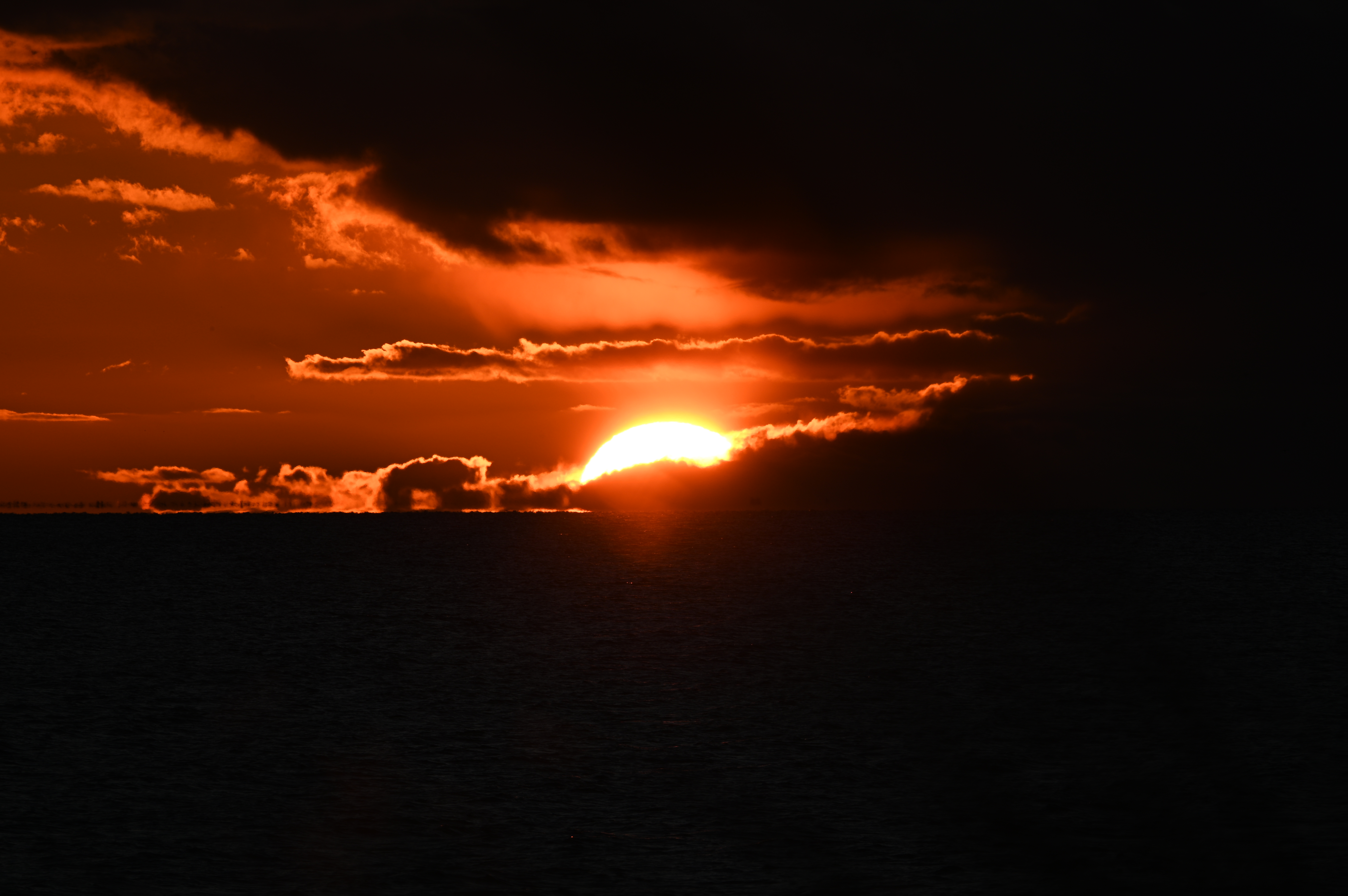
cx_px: 674
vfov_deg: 2.7
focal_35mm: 500
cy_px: 448
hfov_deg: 4.1
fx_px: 18709
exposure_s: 1/200
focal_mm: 500
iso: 100
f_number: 20
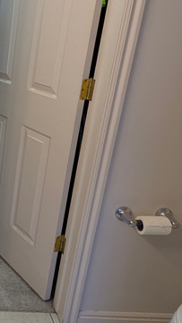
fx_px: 318
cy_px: 110
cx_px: -90
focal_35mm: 37
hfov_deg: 24.8
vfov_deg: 53.1
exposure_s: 1/24
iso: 55
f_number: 1.95
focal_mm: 2.23
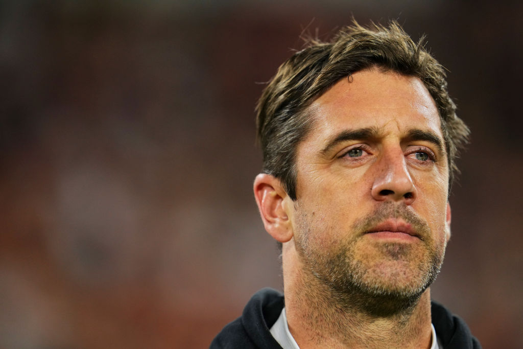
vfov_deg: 3.4
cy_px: 174
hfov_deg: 5.2
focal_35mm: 400
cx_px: 262
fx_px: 5812
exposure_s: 1/1600
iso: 2500
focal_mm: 400
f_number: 2.8
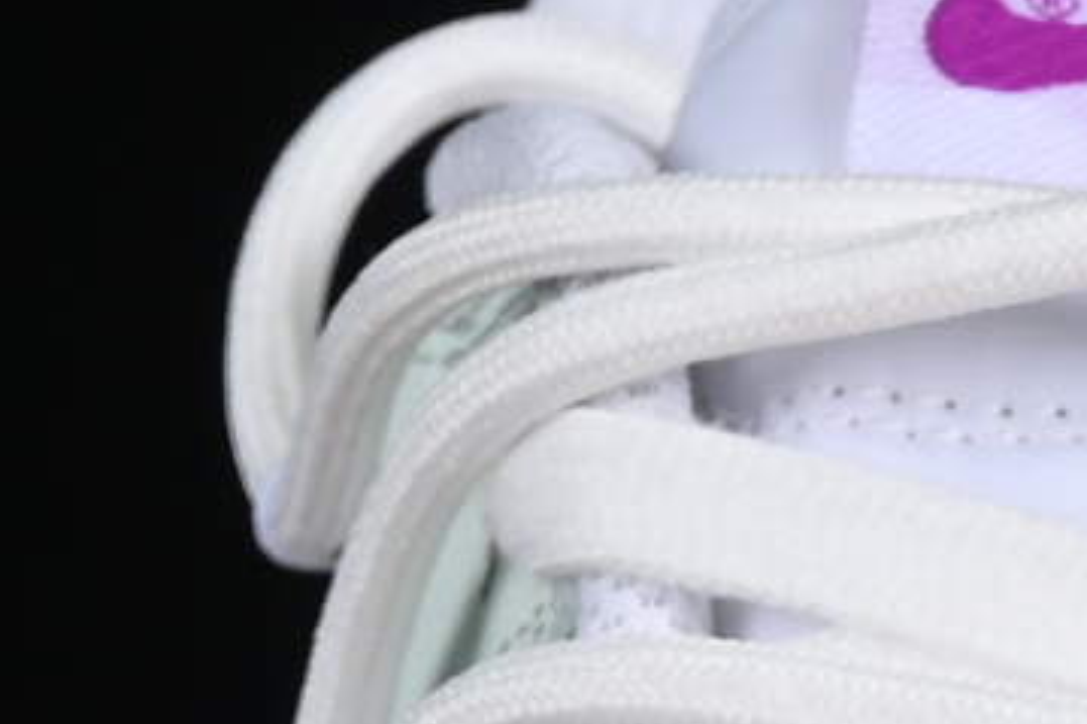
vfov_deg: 2.3
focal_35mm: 582
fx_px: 17564
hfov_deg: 3.5
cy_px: 2081
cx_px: 2035
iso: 160
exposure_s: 1/80
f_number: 8
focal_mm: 50
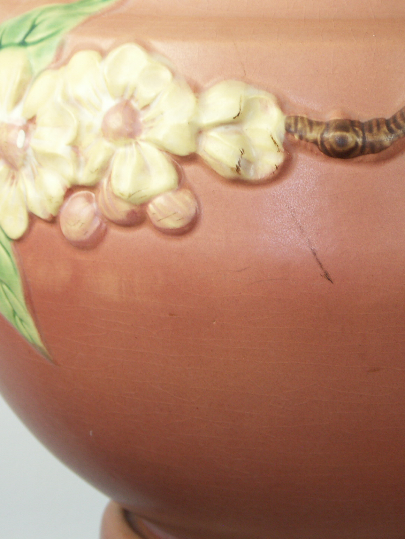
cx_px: 335
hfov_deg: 10.5
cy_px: 268
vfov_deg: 14.0
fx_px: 2199
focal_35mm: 141
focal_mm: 26.91
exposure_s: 1/20
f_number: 4.5
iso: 100
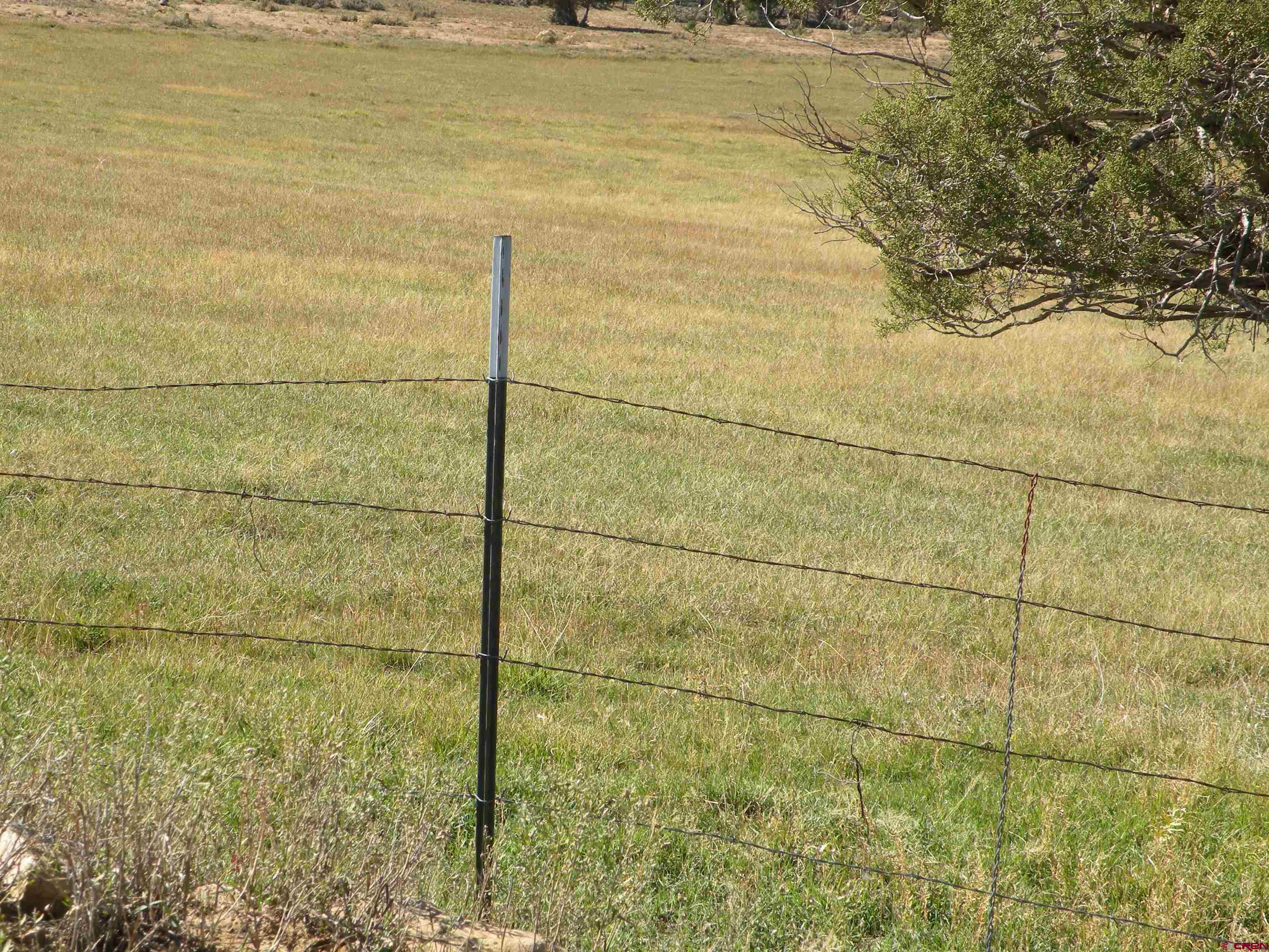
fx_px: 3703
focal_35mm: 101
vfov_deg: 14.6
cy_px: 476
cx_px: 634
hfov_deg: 19.4
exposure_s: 1/200
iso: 64
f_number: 5.6
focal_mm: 17.9
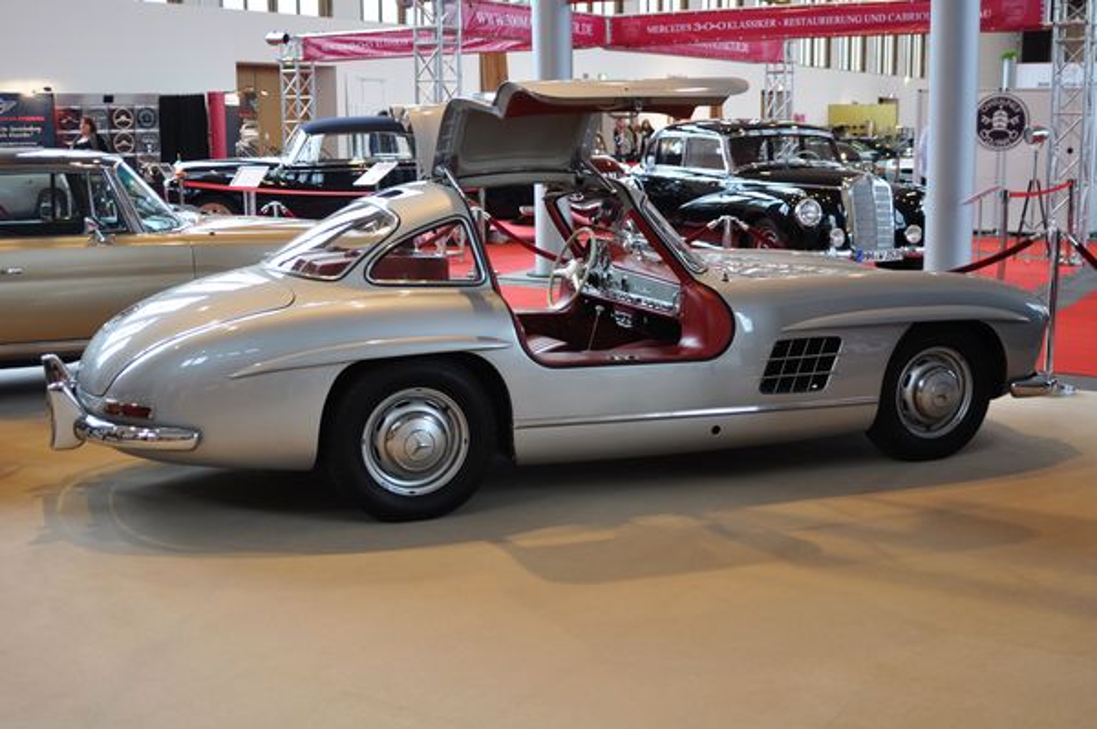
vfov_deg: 31.8
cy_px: 364
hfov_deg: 46.4
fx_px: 1279
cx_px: 548
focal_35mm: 42
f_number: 4
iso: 720
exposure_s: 1/60
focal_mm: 28
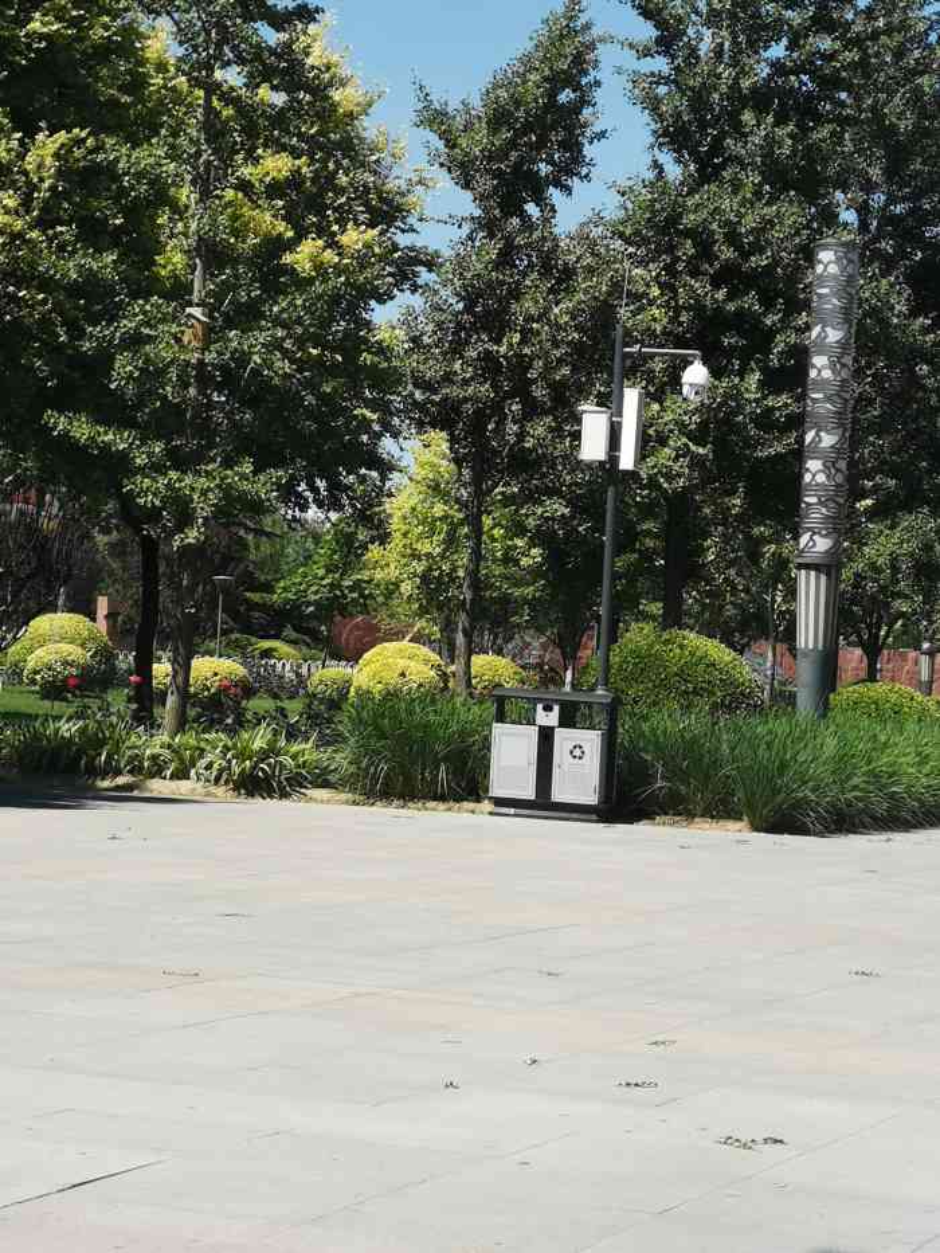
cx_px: 470
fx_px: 3366
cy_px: 626
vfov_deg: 21.1
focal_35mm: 93
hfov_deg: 15.9
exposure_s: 1/1111
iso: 50
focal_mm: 4.95
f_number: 2.4
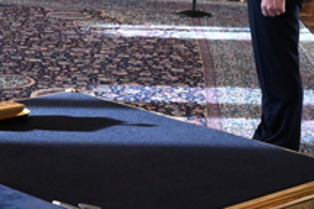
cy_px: -51
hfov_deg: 16.0
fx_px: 1063
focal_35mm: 122
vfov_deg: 11.0
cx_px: -92
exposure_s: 1/400
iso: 3200
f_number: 5.6
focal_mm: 25.5
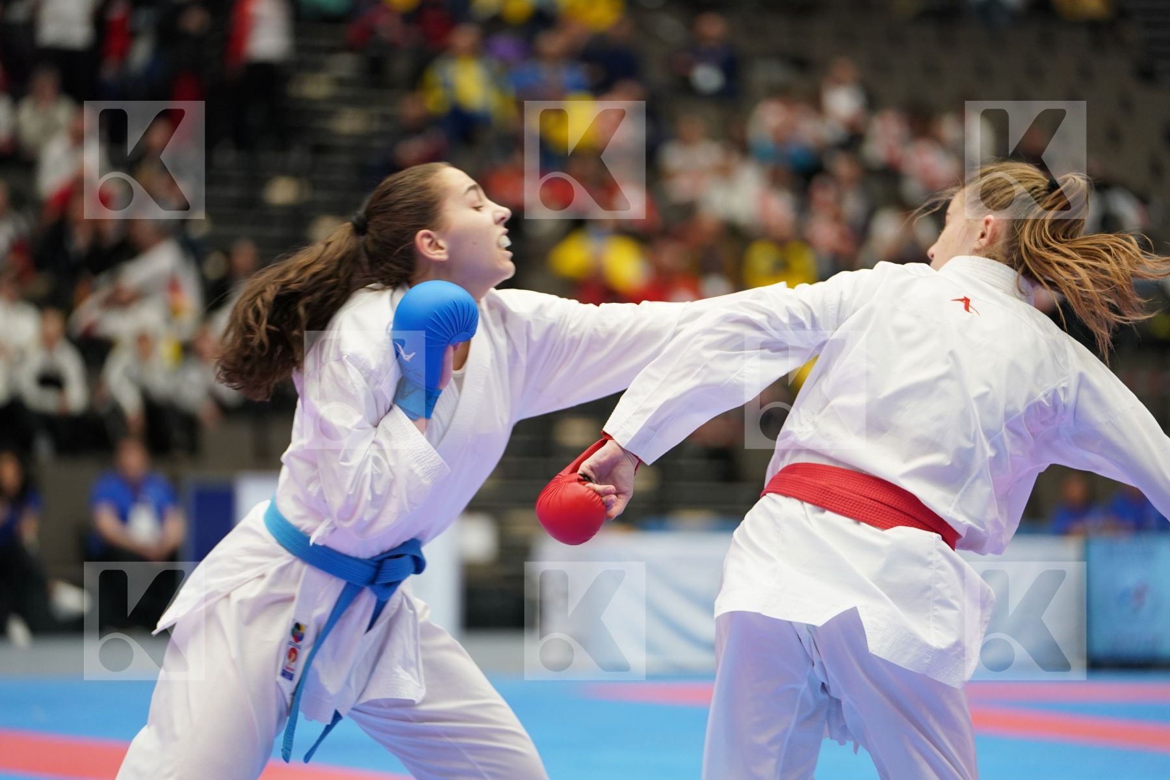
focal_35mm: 161
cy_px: 390
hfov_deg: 12.8
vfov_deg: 8.5
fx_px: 5232
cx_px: 585
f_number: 2.8
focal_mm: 161
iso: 2000
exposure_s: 1/500
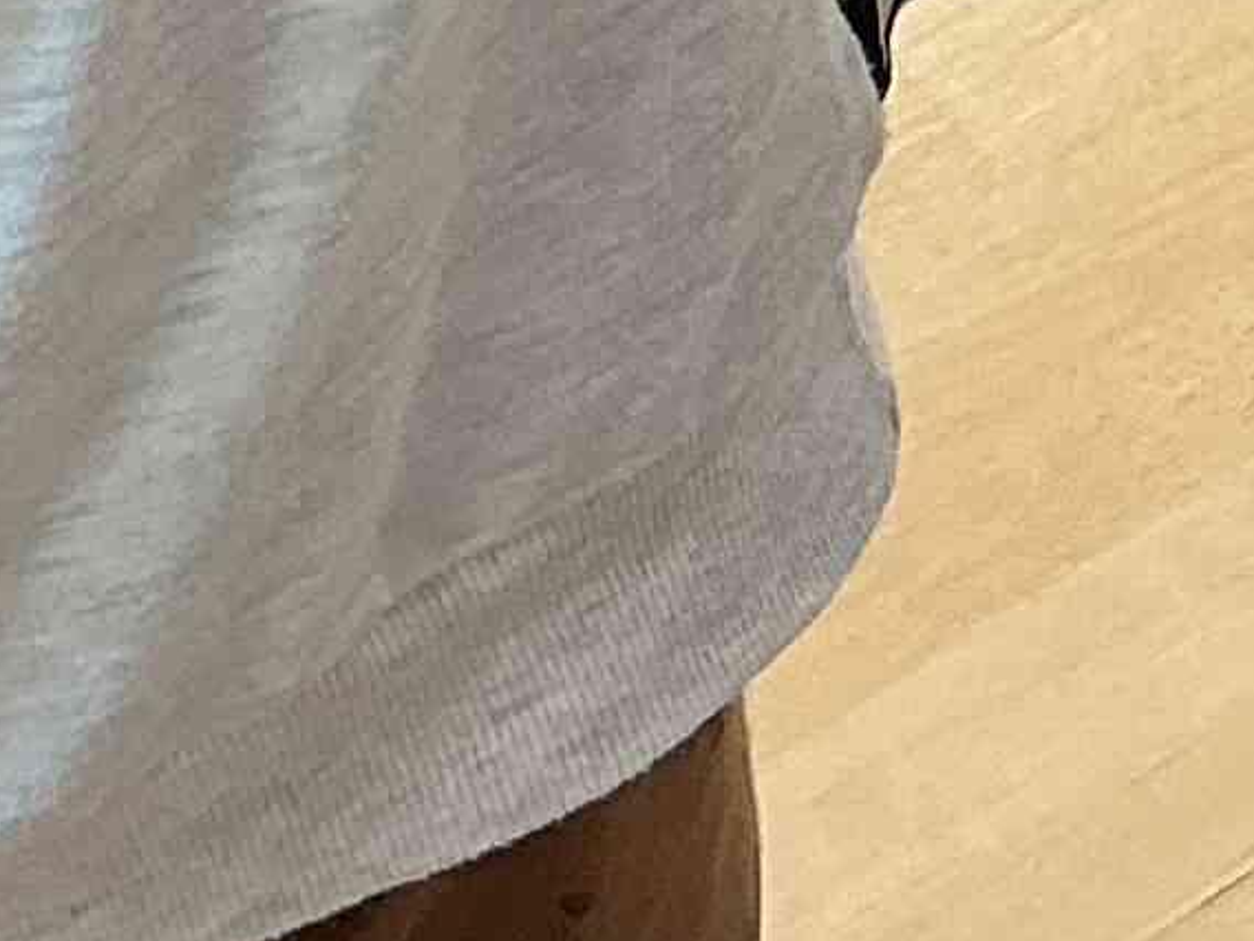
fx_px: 7463
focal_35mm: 206
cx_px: 1572
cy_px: -1387
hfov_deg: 9.5
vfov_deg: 6.8
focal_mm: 3
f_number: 1.8
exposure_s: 1/120
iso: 50
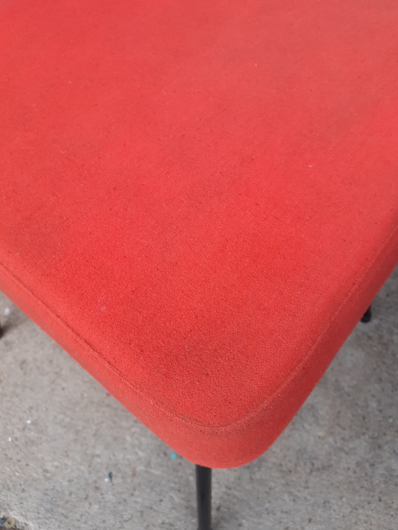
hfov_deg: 49.8
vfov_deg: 63.4
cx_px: 200
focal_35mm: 28
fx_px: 429
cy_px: 263
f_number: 1.9
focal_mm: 3.6
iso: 50
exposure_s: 1/50
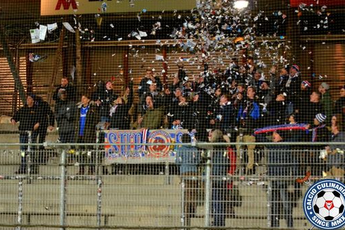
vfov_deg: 11.6
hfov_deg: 17.3
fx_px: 1131
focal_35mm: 118
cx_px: 180
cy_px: 115
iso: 1600
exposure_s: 1/250
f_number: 2.8
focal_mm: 70
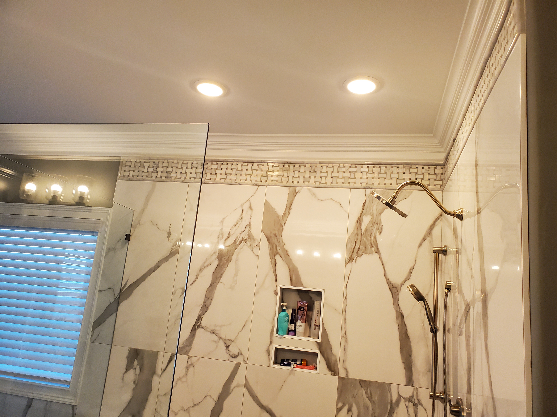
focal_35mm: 26
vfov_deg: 53.1
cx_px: 278
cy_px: 208
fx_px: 418
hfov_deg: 67.3
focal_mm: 4.3
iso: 320
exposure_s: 1/120
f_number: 2.4
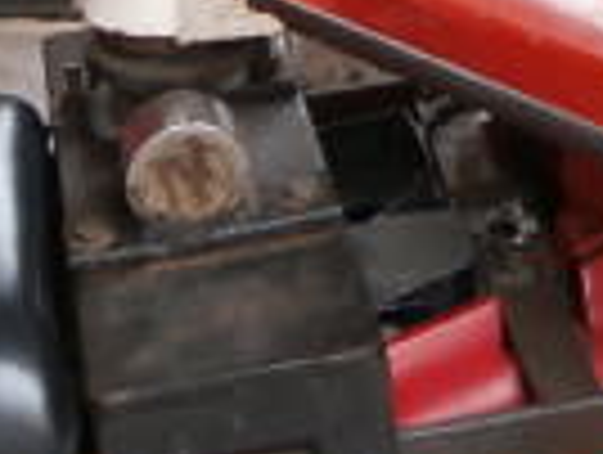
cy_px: -557
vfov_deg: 10.6
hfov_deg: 15.8
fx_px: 2164
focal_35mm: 124
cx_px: 234
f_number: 2.8
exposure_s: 1/100
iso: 100
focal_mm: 4.7
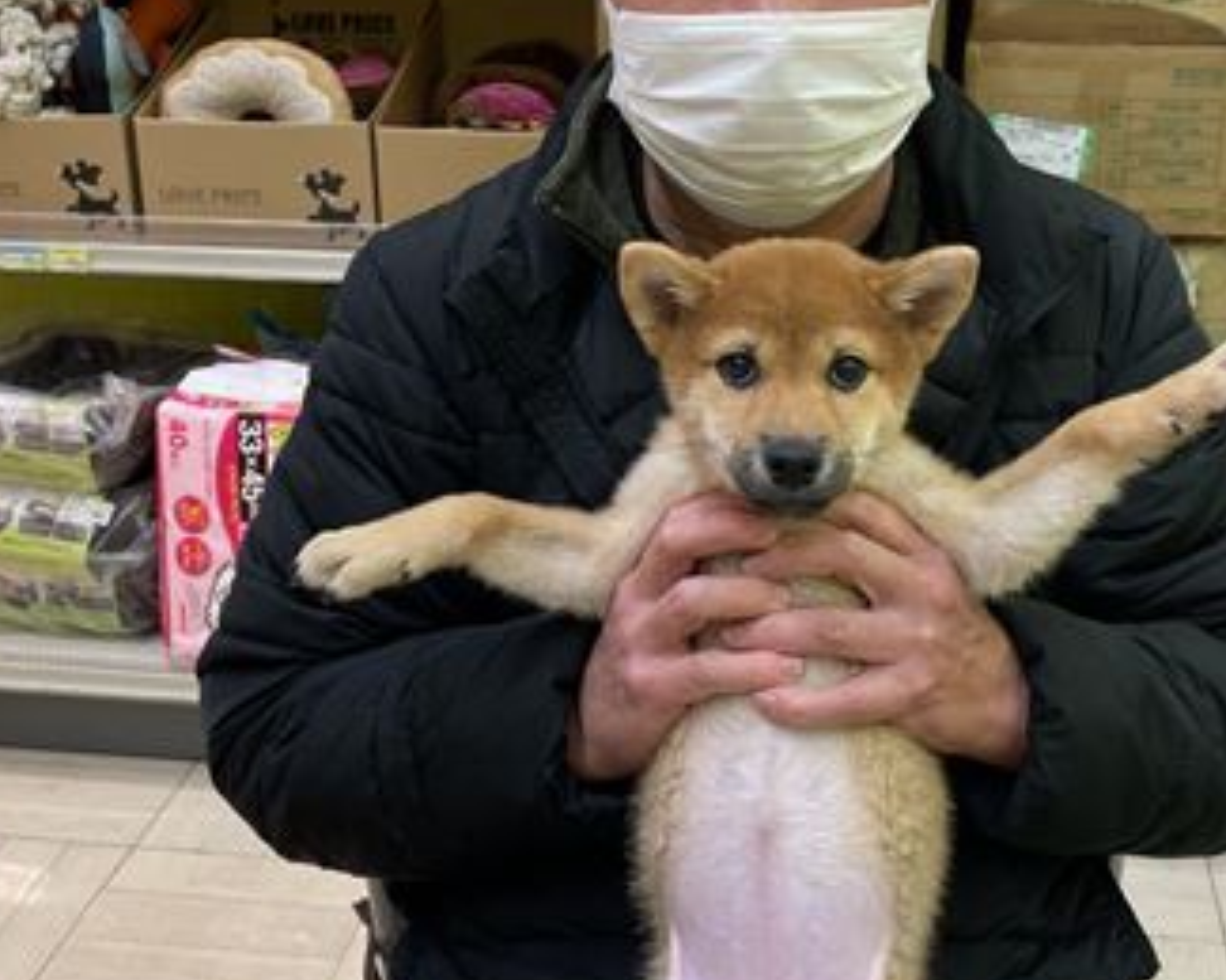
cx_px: 670
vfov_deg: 31.8
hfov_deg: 39.5
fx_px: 1705
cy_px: 314
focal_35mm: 47
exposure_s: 1/120
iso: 100
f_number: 1.6
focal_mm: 4.2
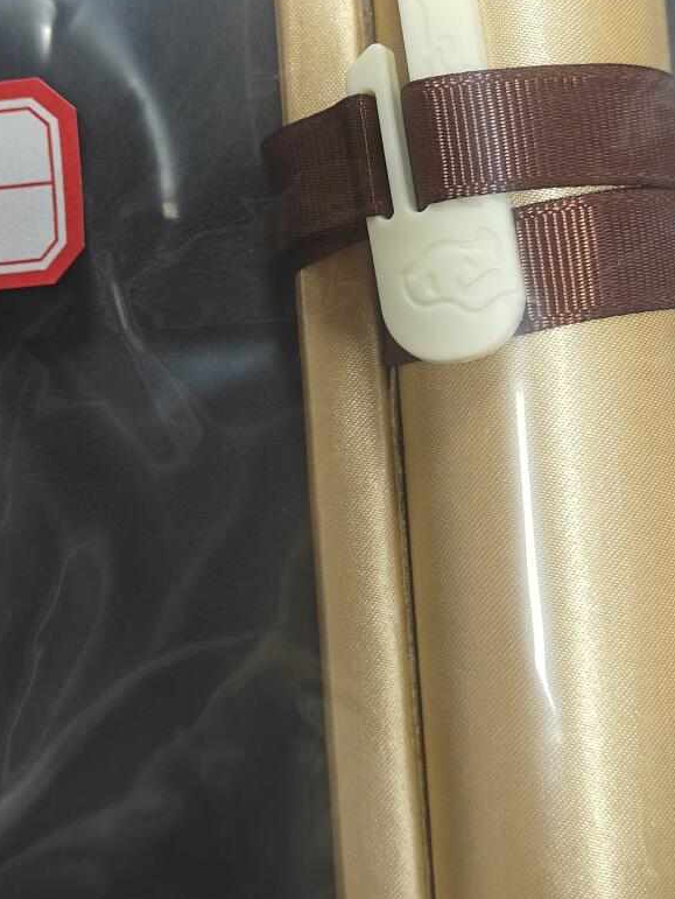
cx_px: 323
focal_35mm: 56
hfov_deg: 26.1
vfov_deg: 34.0
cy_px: 292
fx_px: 1455
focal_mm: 5.59
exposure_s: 1/50
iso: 160
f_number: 1.8
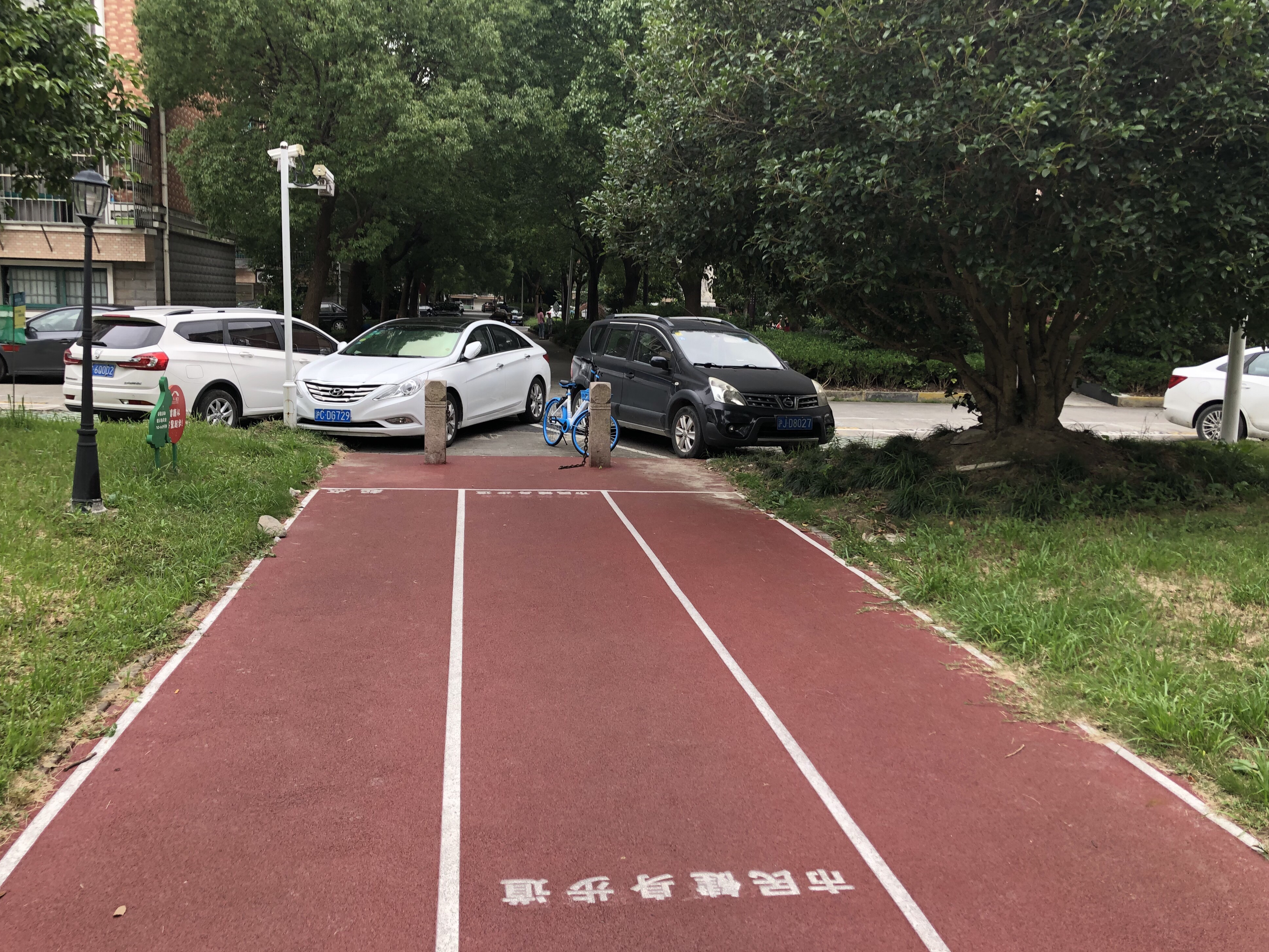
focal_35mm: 29
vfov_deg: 48.2
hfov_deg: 61.6
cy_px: 467
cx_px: 616
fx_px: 1063
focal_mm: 4
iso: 50
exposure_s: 1/120
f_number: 1.8
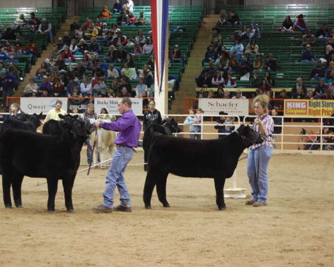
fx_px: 925
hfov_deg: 20.5
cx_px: 170
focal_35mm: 94
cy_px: 133
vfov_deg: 16.4
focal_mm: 55
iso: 800
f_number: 5.6
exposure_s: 1/10
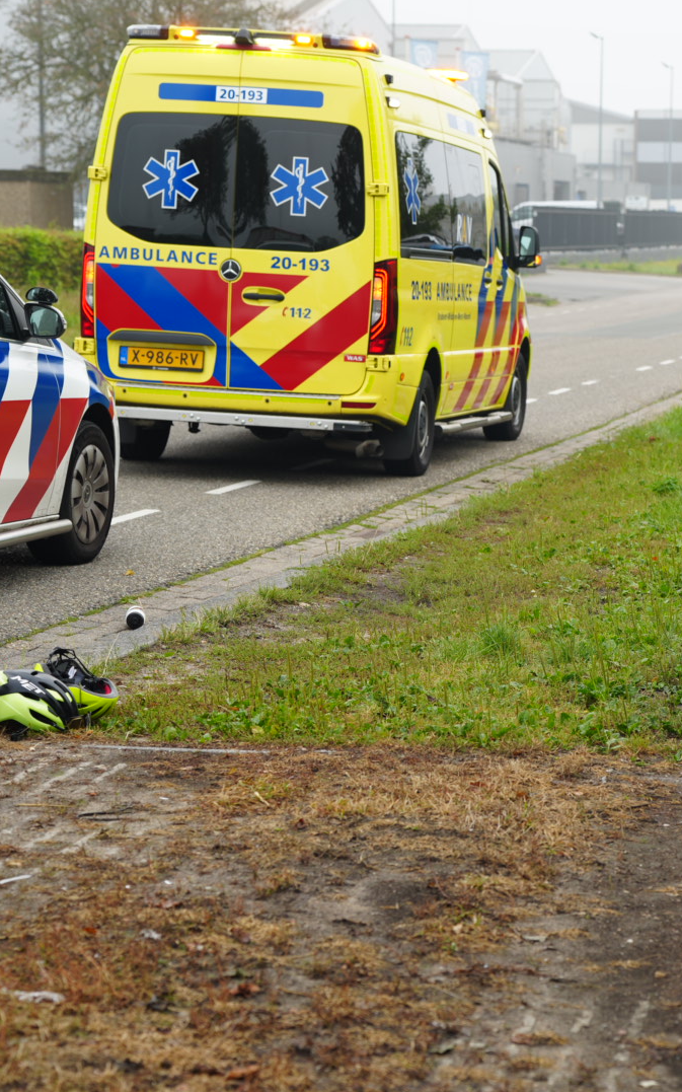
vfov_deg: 20.6
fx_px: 3004
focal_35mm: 101
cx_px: 555
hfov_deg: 12.9
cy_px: 545
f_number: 4
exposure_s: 1/80
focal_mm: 66
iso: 100
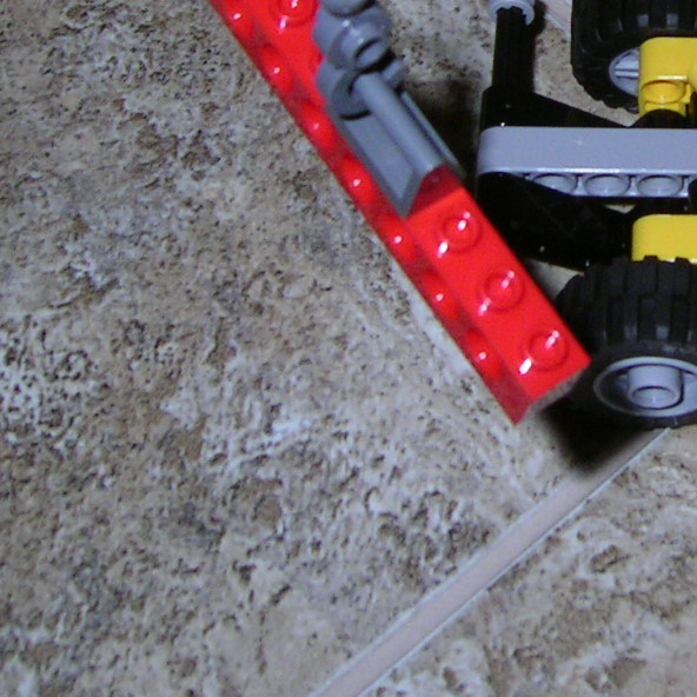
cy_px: 38
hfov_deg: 19.5
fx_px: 1959
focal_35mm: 86
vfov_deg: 19.7
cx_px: 735
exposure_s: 1/30
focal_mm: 5.6
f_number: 4.8
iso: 100
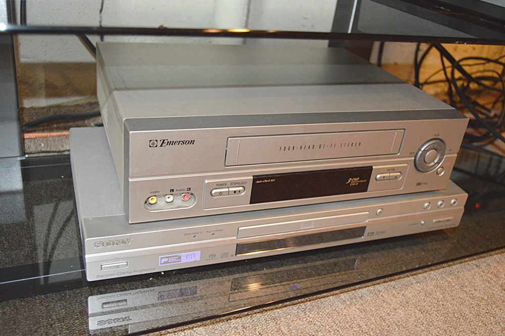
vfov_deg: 38.3
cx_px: 252
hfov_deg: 55.1
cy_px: 168
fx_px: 484
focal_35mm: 34
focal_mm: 23
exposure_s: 1/60
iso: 2000
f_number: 3.8
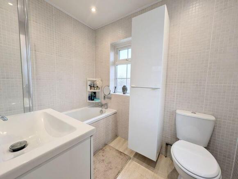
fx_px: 83
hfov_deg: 110.5
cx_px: 119
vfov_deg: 94.6
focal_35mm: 12
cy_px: 90
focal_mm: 2.02
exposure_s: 1/335
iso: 48
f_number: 1.7
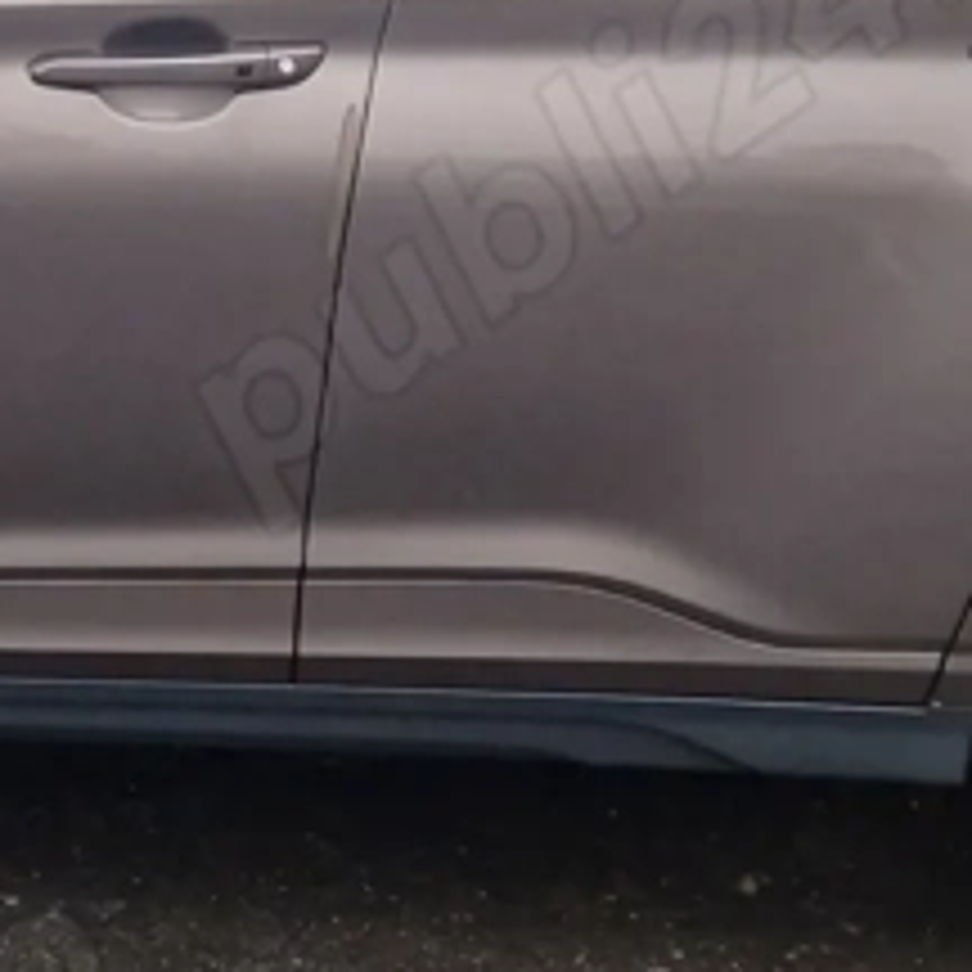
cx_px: 144
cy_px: 198
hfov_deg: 18.3
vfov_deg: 18.3
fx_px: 2986
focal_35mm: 94
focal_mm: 5.4
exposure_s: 1/222
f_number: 1.8
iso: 50
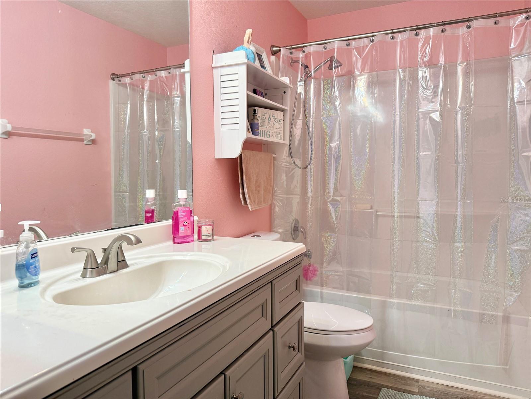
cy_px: 200
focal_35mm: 24
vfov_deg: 56.8
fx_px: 368
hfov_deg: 71.6
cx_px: 266
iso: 160
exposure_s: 1/120
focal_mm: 6.76
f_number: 1.78
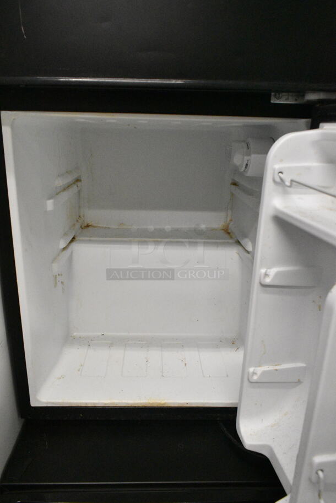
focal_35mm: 27
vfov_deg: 67.3
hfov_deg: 48.0
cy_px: 252
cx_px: 168
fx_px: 377
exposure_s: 1/250
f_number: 8
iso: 6400
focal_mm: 18
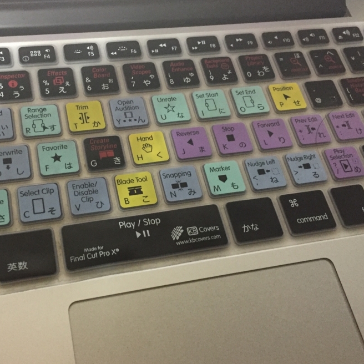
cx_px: 139
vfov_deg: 41.9
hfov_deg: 41.6
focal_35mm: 40
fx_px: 476
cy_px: 175
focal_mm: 4.15
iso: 320
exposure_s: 1/15
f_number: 2.2
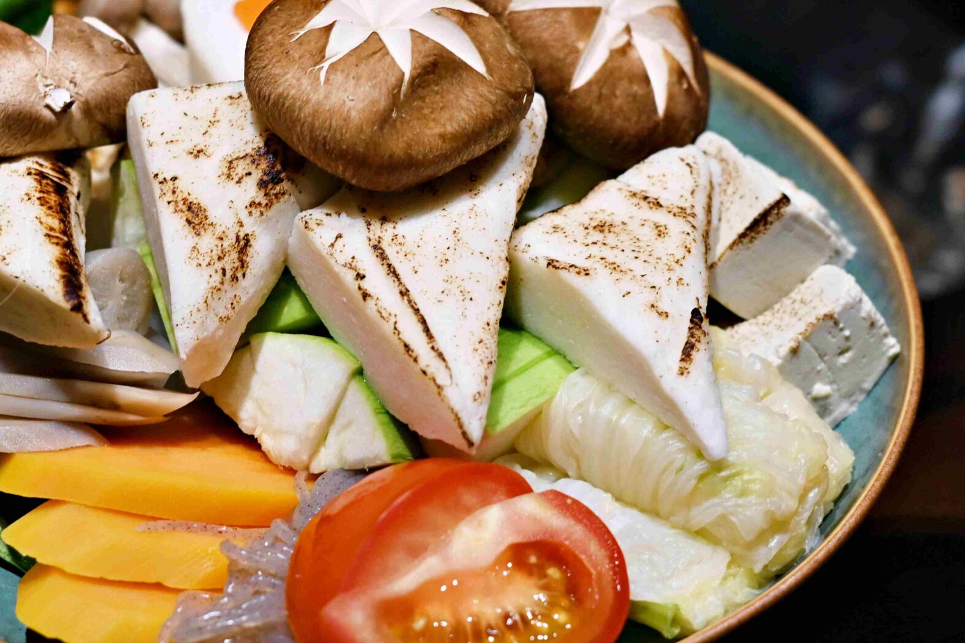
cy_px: 307
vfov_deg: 11.2
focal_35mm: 122
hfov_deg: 16.7
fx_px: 3270
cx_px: 265
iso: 180
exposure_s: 1/200
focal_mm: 50
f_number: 3.2
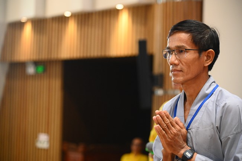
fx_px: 806
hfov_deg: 17.1
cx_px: 121
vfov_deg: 11.4
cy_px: 80
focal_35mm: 120
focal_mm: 120
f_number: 4
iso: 5000
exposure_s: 1/160
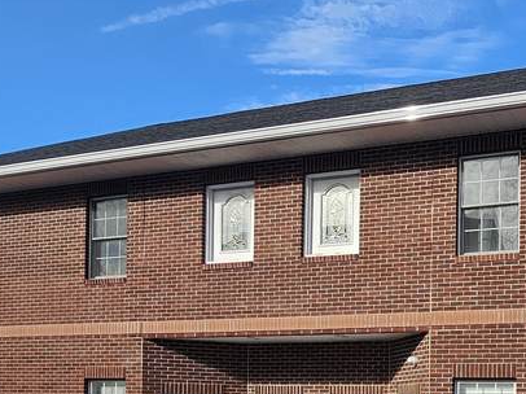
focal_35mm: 41
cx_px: 478
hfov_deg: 41.9
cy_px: 411
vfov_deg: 31.9
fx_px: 623
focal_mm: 2.2
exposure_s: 1/1293
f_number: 2.2
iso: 50
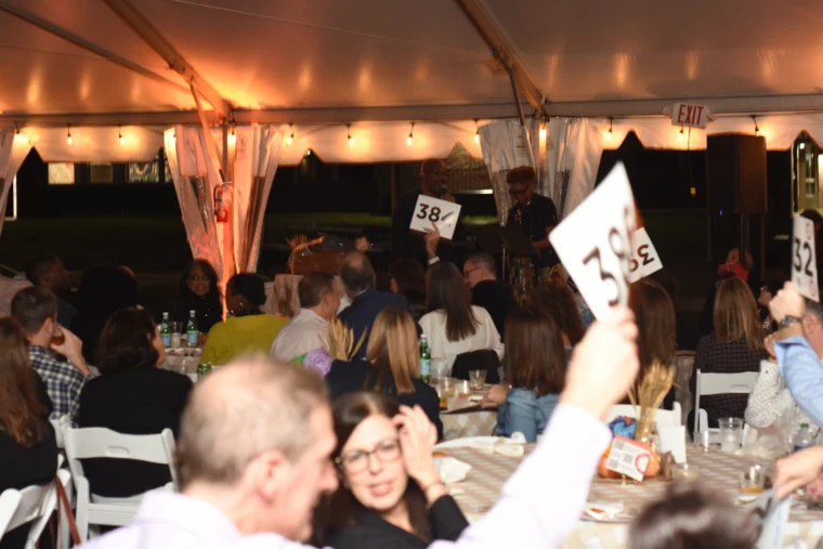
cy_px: 274
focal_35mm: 75
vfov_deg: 18.2
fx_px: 1715
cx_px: 412
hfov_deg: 27.0
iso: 640
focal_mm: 50
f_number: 5
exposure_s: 1/40
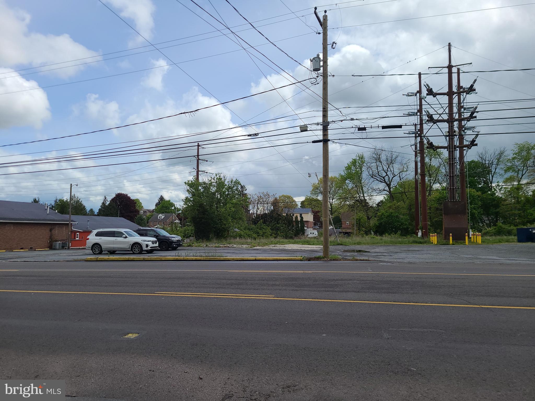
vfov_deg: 53.1
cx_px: 268
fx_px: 402
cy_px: 200
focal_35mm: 26
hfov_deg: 67.3
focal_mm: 5.4
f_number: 1.8
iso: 40
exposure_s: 1/2859
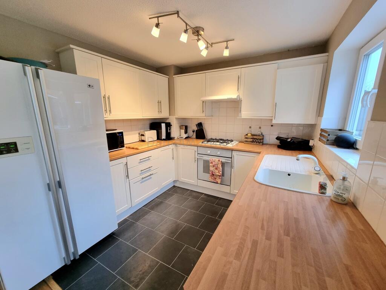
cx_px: 193
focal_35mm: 13
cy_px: 145
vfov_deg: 89.9
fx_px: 145
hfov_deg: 106.2
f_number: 2.2
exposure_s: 1/60.2
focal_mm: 2.2
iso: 250
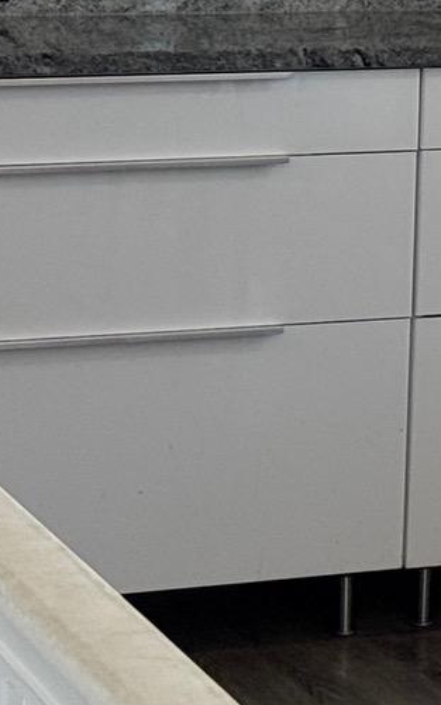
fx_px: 4001
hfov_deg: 5.8
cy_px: -215
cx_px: 1365
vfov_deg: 9.9
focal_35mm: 208
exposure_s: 1/120
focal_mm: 6.76
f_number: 1.78
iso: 100
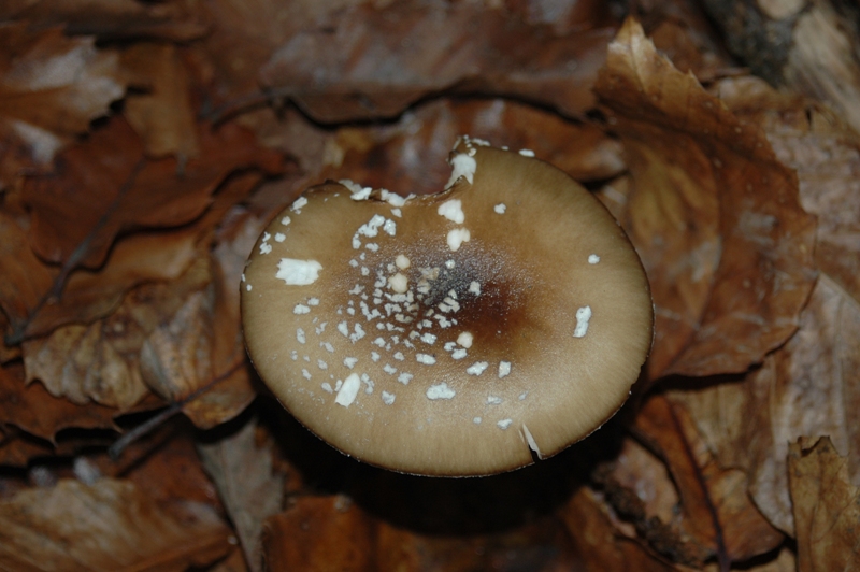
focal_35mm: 112
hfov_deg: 18.2
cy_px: 286
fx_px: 2685
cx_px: 430
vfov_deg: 12.2
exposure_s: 1/60
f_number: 5.6
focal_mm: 75
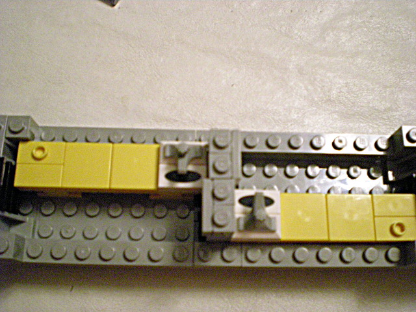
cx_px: 208
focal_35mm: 38
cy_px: 156
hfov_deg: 49.0
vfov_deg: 37.7
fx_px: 457
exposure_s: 1/45.6
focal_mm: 6.3
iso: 800
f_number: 3.1
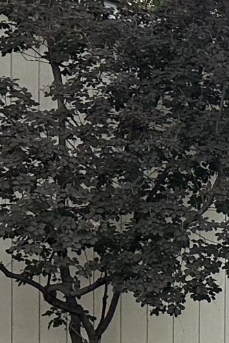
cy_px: 296
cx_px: 849
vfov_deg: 13.6
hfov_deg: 7.3
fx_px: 1430
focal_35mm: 150
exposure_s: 1/121
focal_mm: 6.86
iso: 200
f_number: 1.78
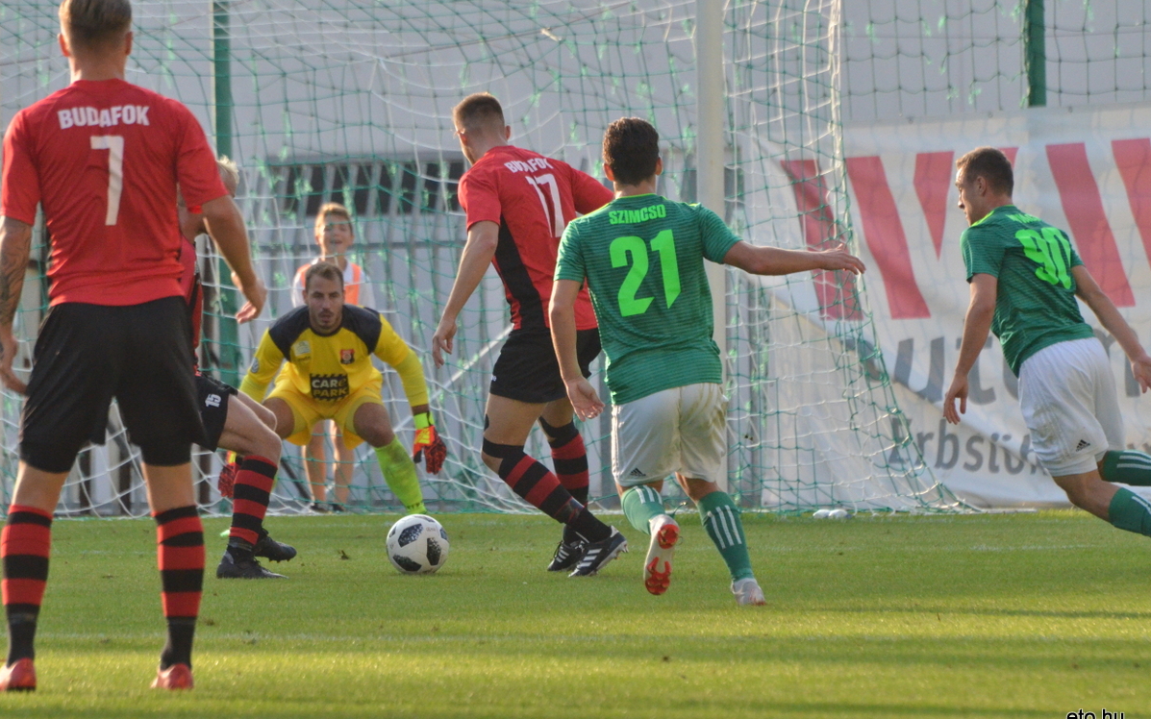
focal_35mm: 459
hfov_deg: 4.6
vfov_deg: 2.9
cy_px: 371
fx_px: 14397
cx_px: 575
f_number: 7.1
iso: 2200
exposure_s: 1/3200
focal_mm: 300
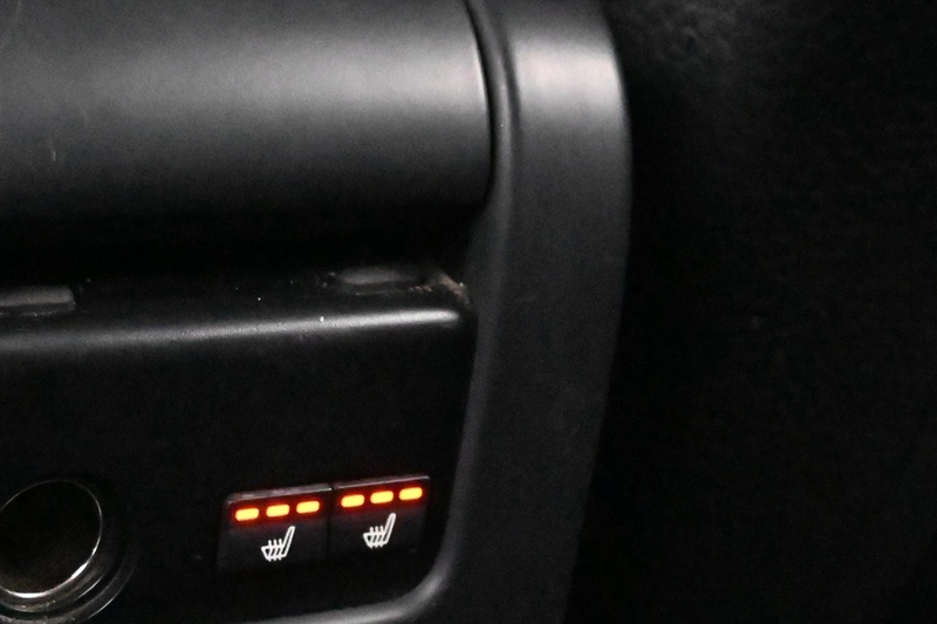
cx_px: 253
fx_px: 2095
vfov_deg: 16.8
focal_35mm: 81
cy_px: 530
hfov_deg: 25.0
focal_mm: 26.5
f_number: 4.5
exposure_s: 1/40
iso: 28800
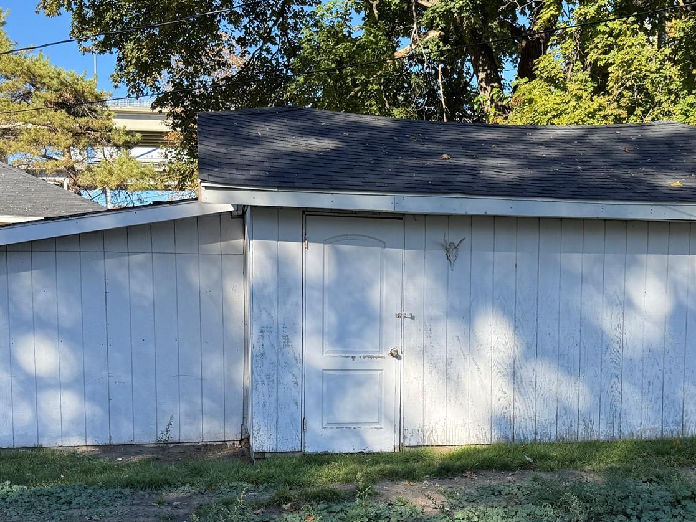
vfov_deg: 32.4
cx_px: 408
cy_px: 372
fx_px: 885
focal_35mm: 44
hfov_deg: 42.8
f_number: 1.78
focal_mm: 6.76
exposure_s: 1/1727
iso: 100
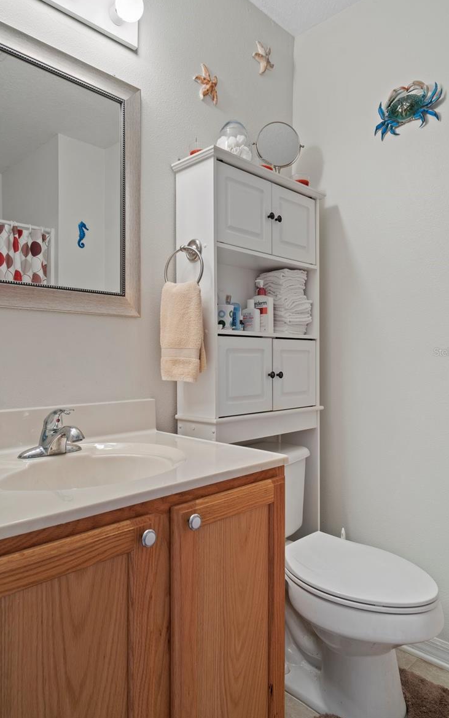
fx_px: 450
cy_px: 352
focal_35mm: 23
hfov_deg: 53.0
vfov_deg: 77.2
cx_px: 233
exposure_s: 1.3
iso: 320
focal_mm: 22
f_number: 8
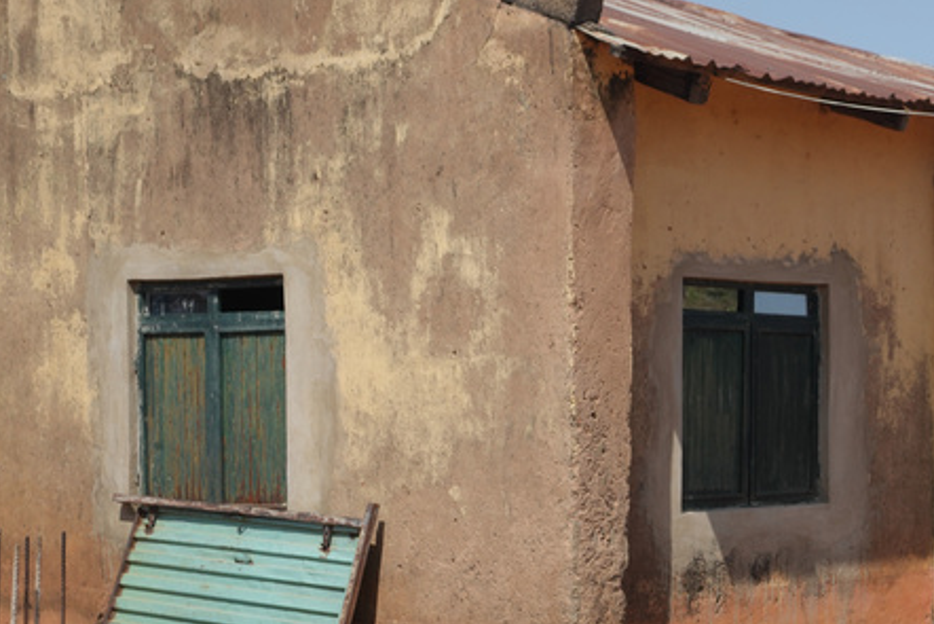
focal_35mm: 81
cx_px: 1038
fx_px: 2102
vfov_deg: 16.8
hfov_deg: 23.5
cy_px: 401
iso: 320
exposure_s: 1/4000
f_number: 3.5
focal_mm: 35
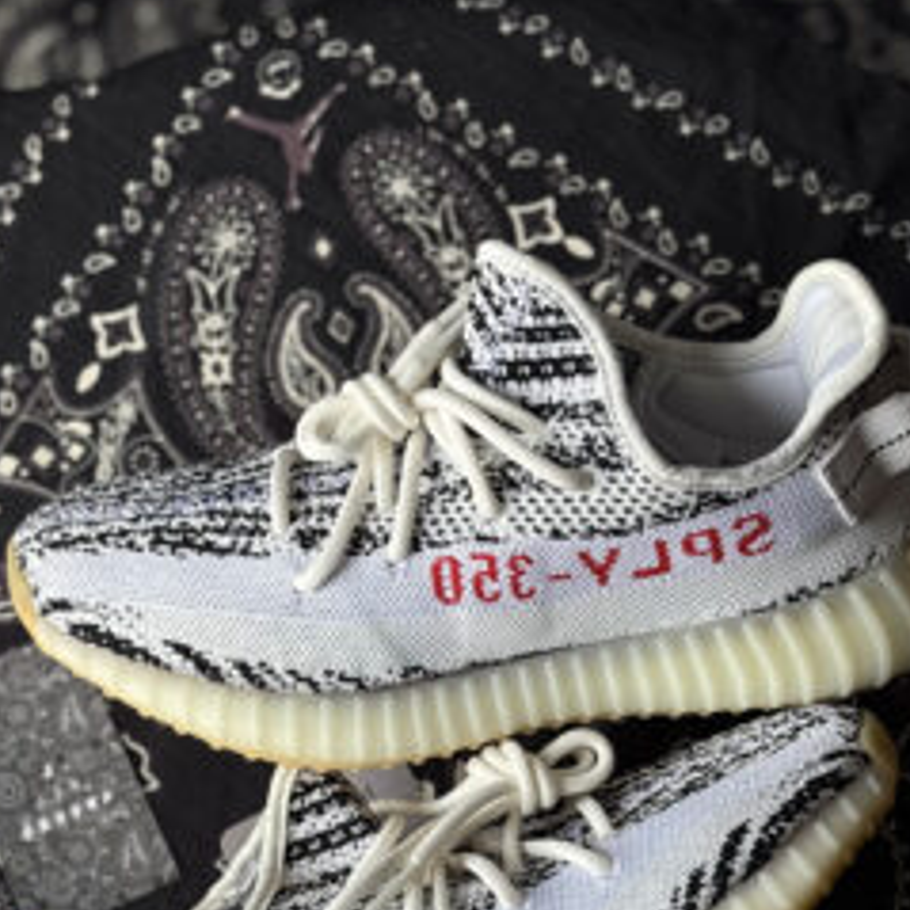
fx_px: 2290
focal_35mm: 77
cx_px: 461
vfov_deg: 22.2
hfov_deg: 22.5
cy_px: 708
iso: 32
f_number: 1.6
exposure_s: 1/1099
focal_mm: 5.96
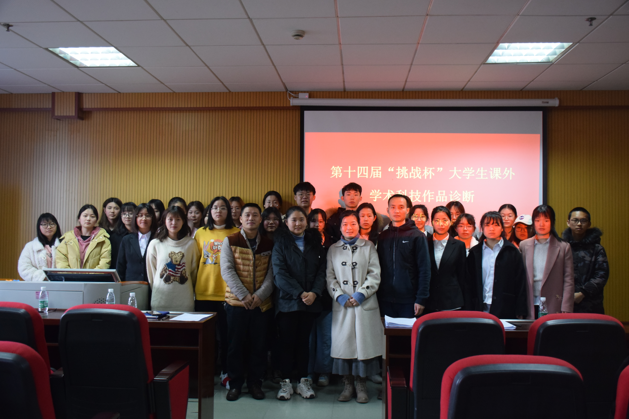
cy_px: 210
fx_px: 603
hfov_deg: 55.1
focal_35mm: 34
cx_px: 314
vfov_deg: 38.4
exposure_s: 1/60
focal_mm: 23
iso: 2000
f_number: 3.8
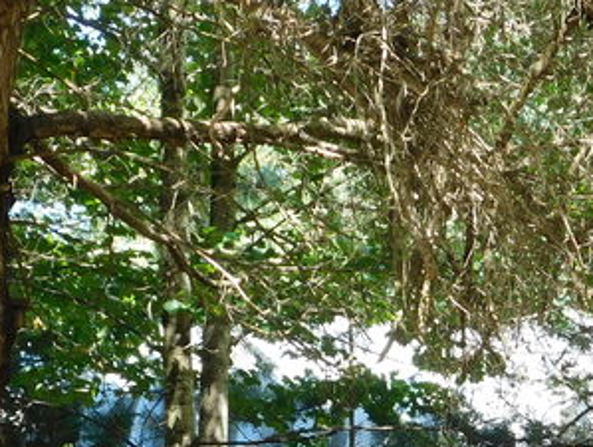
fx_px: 1595
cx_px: 457
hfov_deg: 20.9
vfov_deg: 15.5
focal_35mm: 93
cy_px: 507
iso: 125
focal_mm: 6.3
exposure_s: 1/80
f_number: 3.5
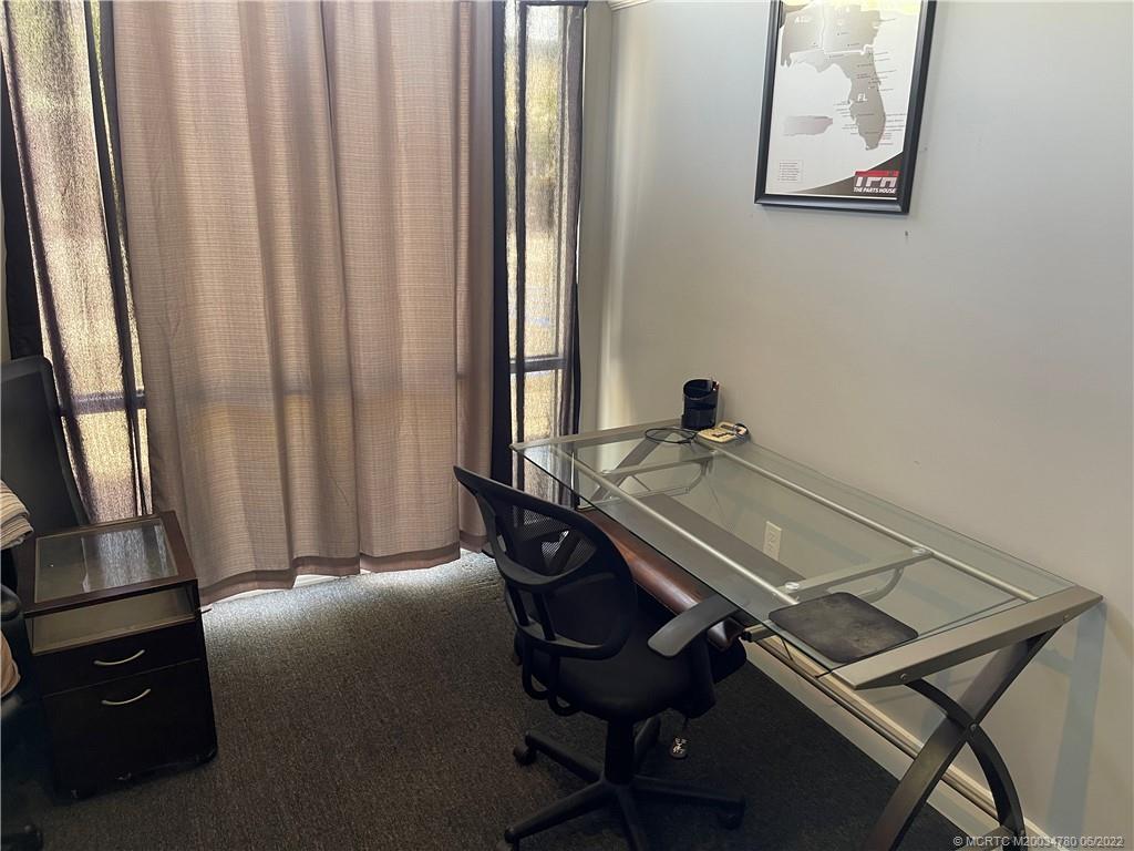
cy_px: 426
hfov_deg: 67.3
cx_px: 567
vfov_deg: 53.1
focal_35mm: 26
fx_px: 852
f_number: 1.6
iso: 160
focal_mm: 5.1
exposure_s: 1/60
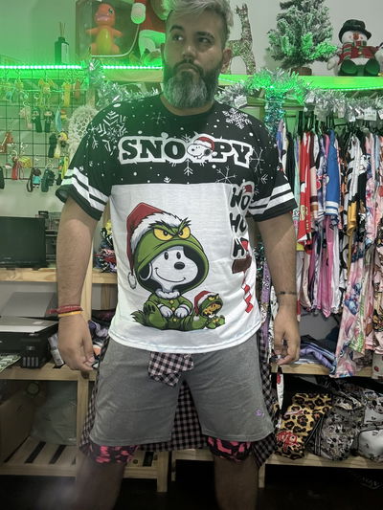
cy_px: 255
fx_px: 442
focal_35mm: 30
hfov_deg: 46.8
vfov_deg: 60.0
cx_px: 192
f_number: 1.9
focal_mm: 2.69
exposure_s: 1/25
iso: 320
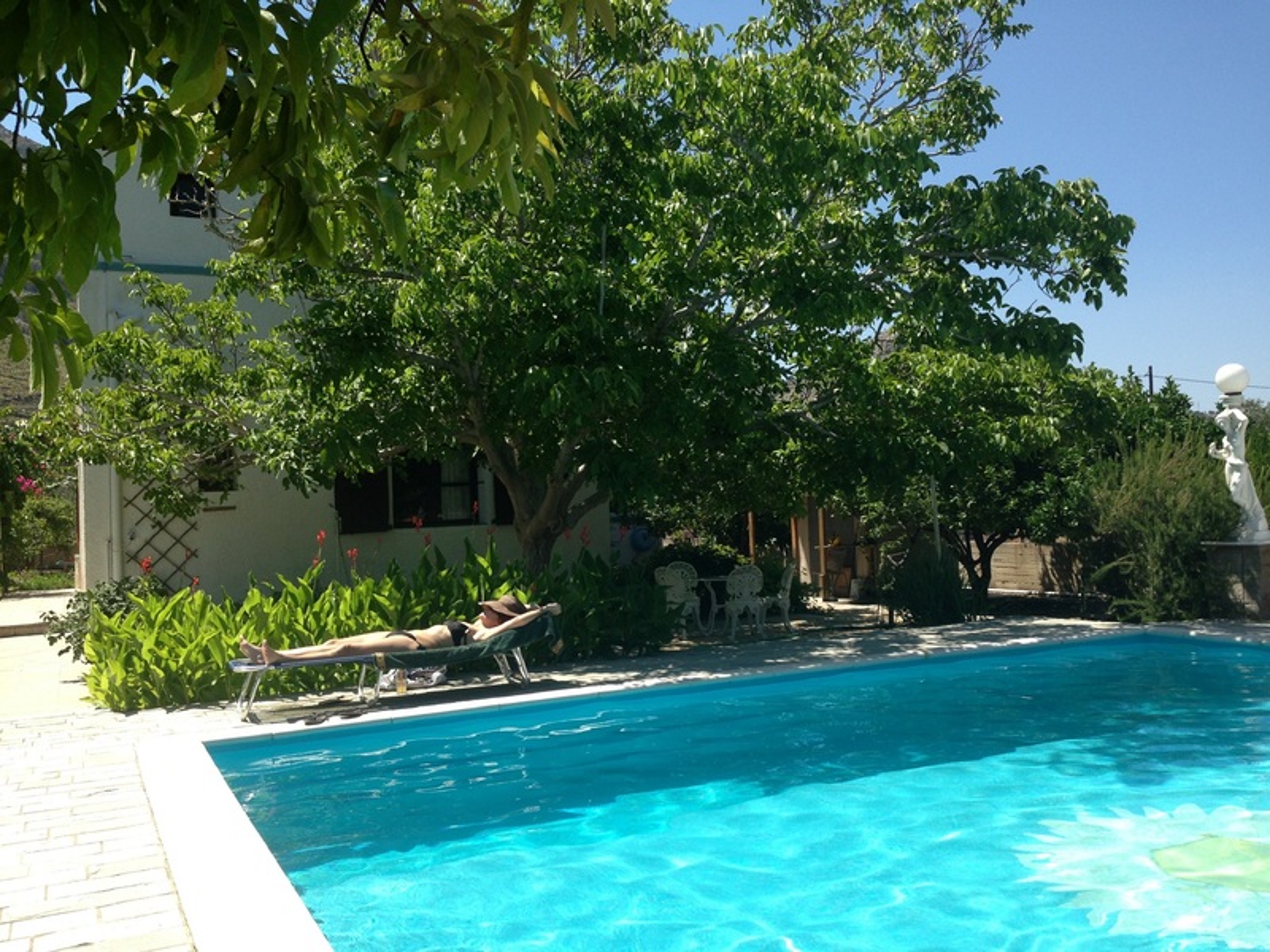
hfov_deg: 55.4
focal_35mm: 33
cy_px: 476
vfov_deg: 42.9
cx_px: 635
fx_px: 1211
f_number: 2.4
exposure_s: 1/1085
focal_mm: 4.13
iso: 50
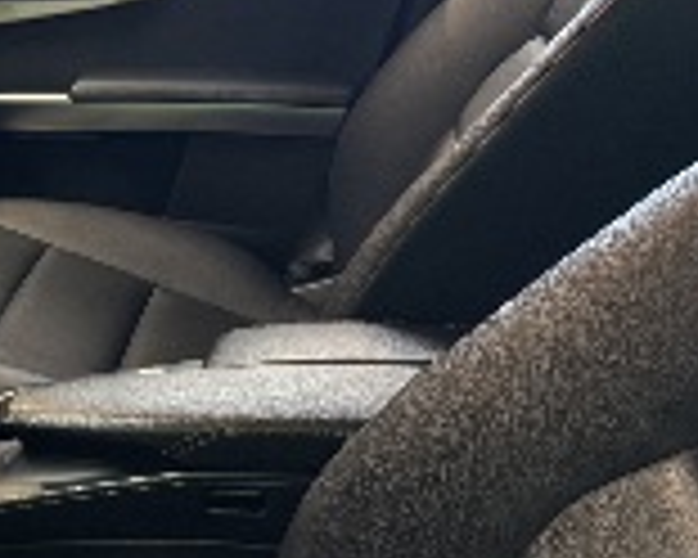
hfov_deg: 27.2
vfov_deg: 23.6
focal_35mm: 63
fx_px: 1301
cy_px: 68
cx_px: -90
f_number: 1.78
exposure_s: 1/50
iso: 400
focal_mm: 6.76
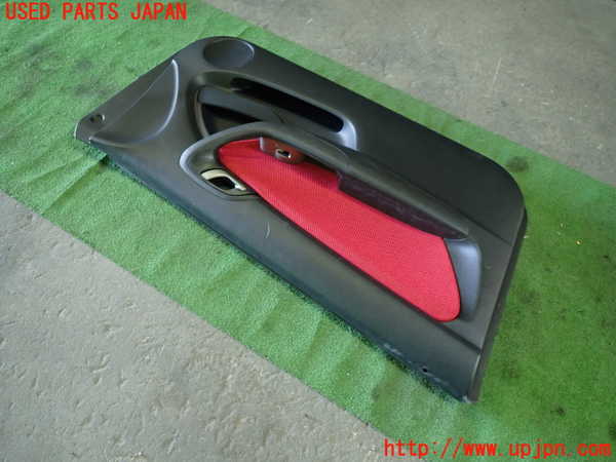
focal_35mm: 25
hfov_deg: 69.4
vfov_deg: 54.9
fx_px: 445
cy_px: 231
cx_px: 308
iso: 400
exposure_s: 1/30
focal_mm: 4.5
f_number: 2
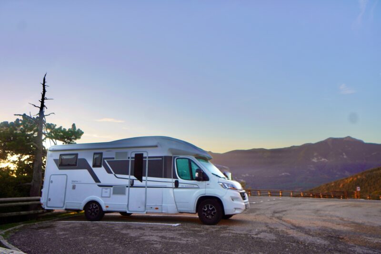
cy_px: 127
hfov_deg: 67.4
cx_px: 190
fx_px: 286
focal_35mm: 27
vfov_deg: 47.9
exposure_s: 1/80
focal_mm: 18
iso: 100
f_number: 4.5
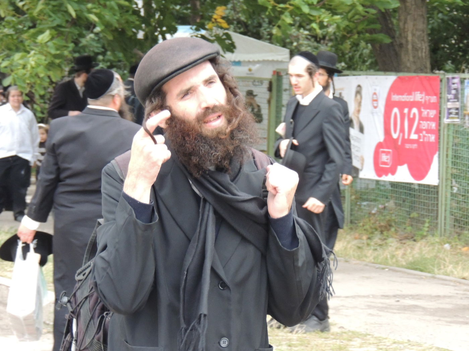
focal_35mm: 185
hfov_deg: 10.7
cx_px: 234
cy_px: 176
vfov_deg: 8.0
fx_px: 2506
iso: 800
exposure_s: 1/125
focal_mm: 33
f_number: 4.6
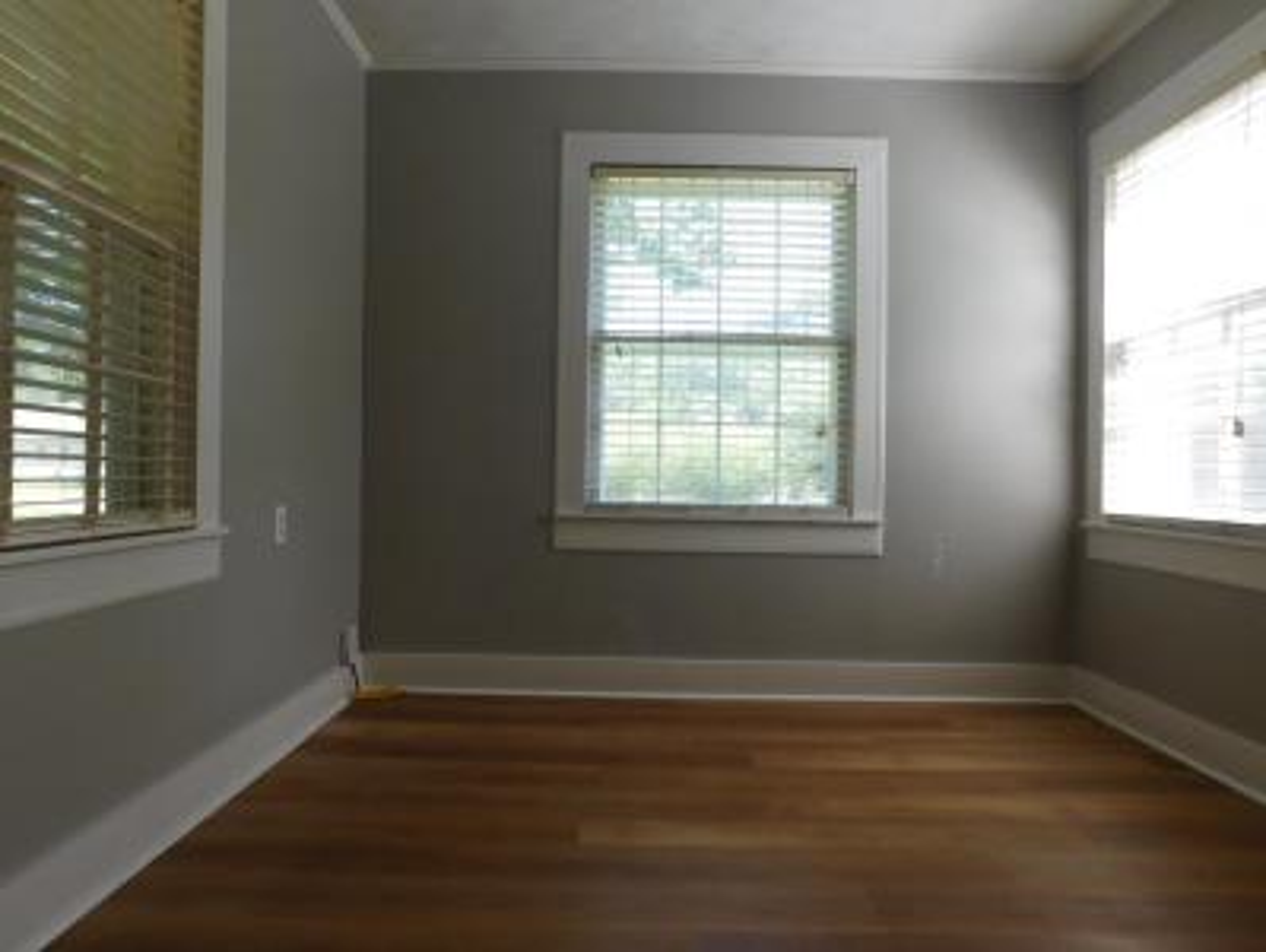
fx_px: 842
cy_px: 476
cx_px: 633
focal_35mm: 23
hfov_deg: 73.9
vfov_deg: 59.0
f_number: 3
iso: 125
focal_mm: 4
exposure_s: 1/100
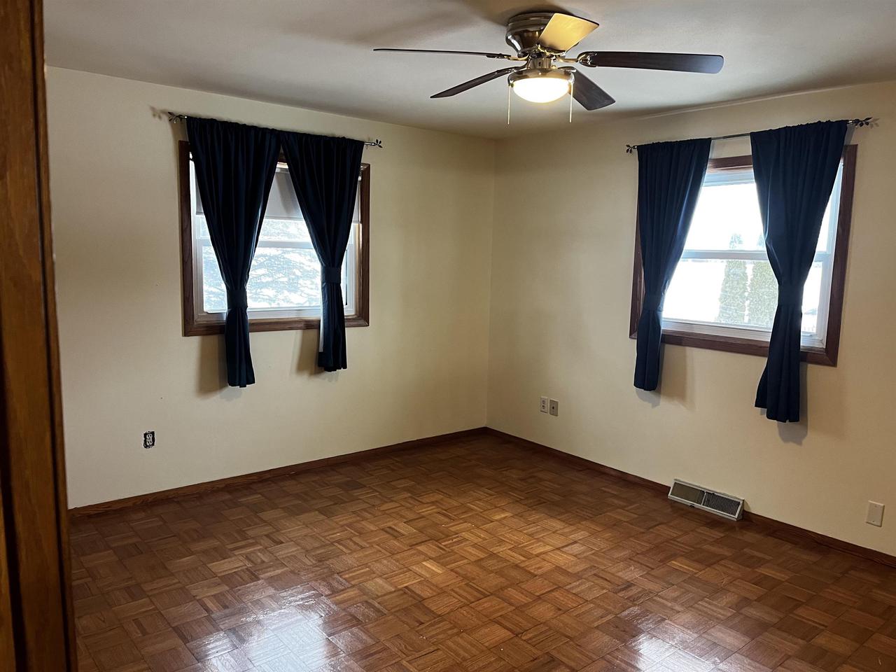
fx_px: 673
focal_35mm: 26
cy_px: 336
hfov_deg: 67.3
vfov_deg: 53.1
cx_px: 448
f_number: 1.6
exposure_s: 1/60
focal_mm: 5.1
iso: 250
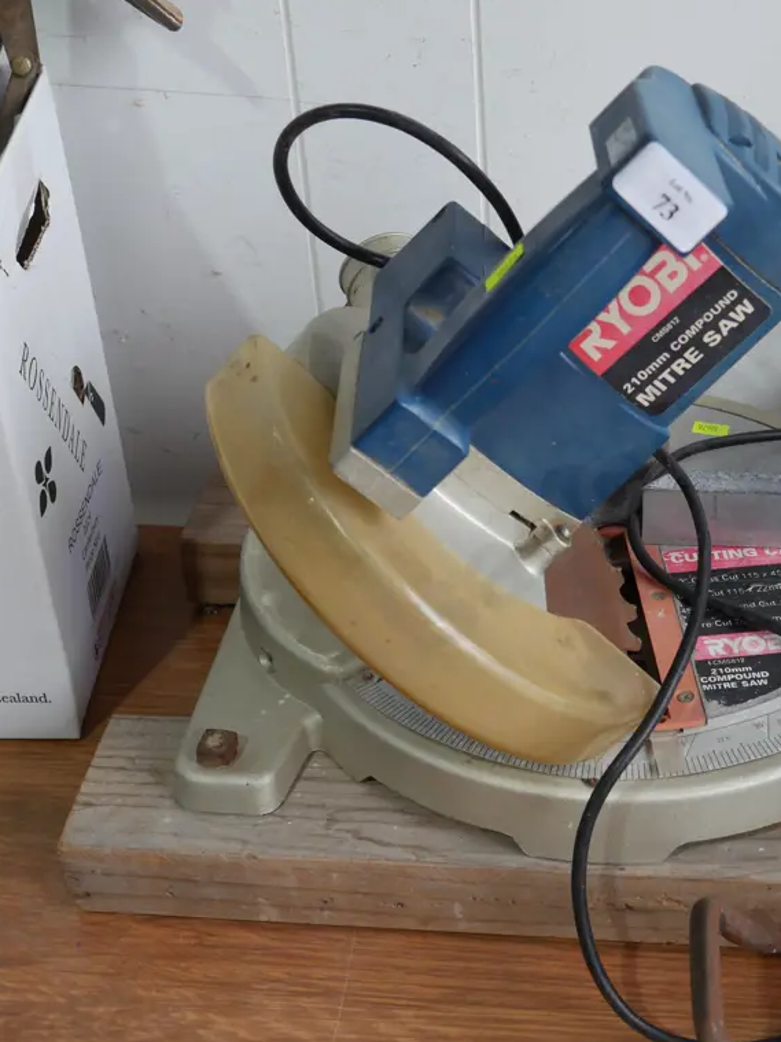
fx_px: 1625
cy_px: 524
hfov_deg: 26.8
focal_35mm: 54
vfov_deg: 35.5
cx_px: 563
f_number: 4.5
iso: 200
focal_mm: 20
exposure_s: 1/125
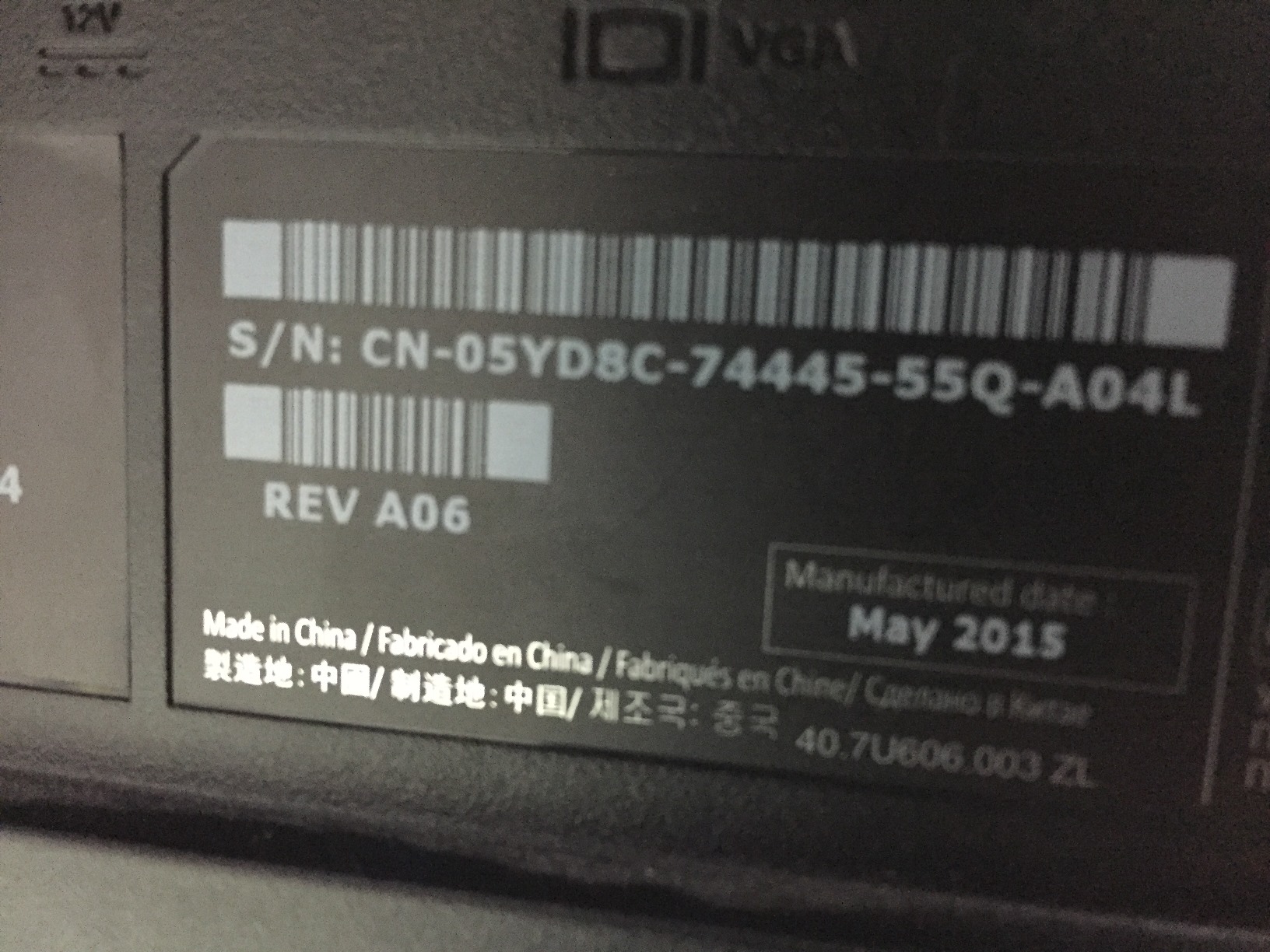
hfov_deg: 61.7
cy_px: 476
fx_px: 1064
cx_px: 635
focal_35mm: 29
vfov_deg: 48.2
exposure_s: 1/15
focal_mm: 4.15
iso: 1000
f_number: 2.2
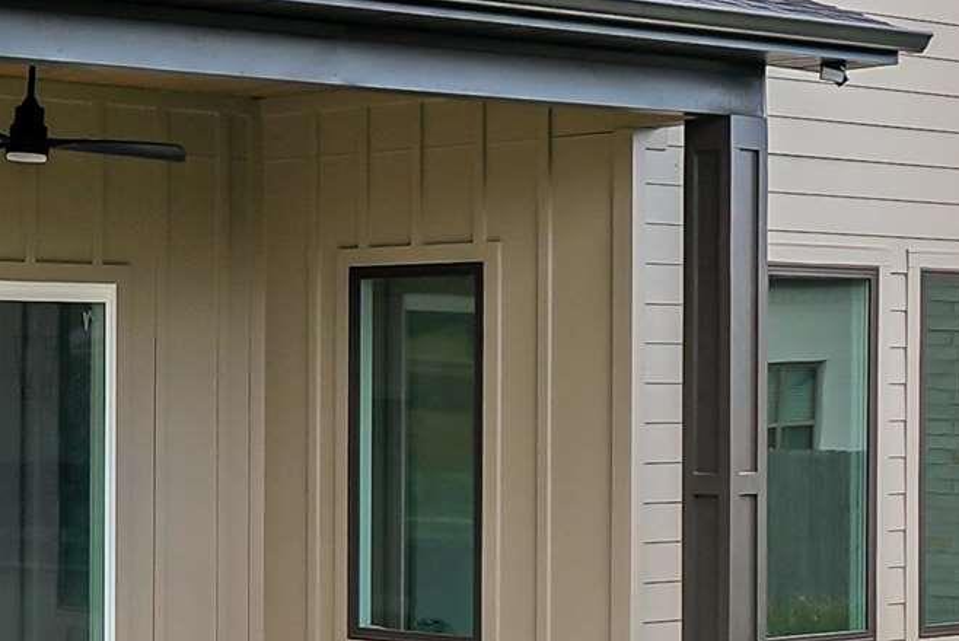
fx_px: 2986
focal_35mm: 112
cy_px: 410
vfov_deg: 12.2
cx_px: 162
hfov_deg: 18.0
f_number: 4
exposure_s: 1/800
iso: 200
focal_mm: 24
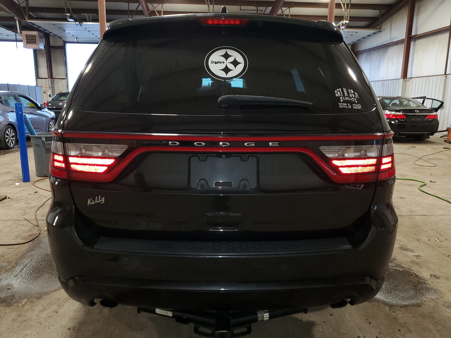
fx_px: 339
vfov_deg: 53.1
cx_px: 226
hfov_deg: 67.3
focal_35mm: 26
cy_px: 169
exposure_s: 1/40
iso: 96
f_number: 1.5
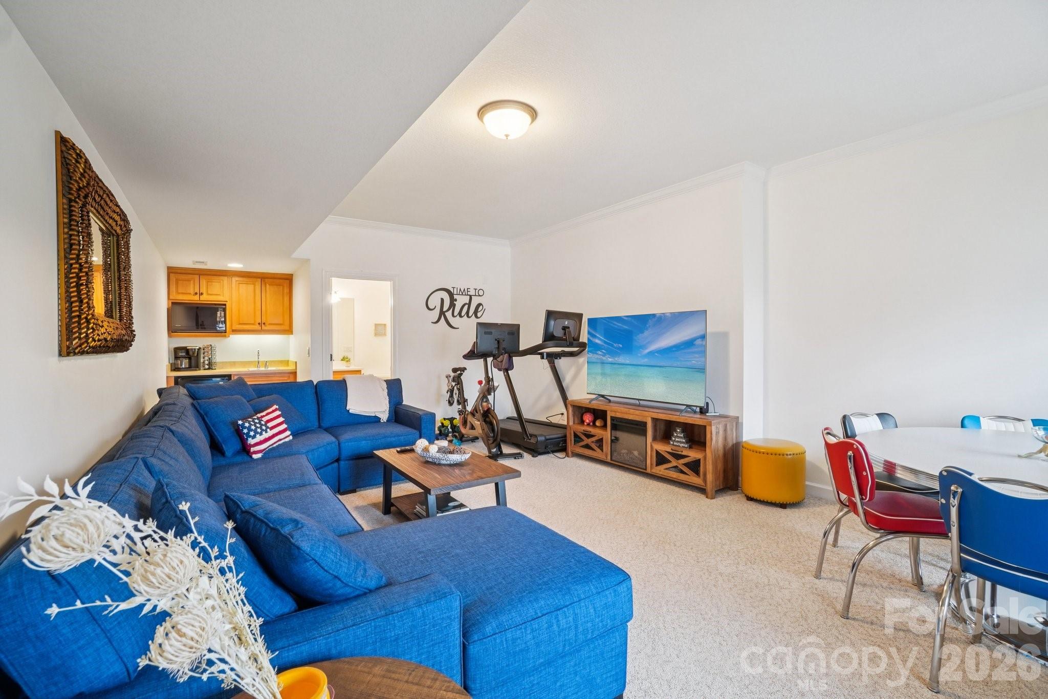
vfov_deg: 77.3
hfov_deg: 100.4
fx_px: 437
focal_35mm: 15
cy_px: 350
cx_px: 524
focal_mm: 10
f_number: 8
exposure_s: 1/5
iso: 400
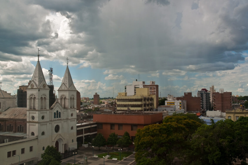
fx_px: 248
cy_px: 82
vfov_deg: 36.8
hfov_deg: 53.2
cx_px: 124
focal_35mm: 36
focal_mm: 24
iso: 200
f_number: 6.3
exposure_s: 1/160
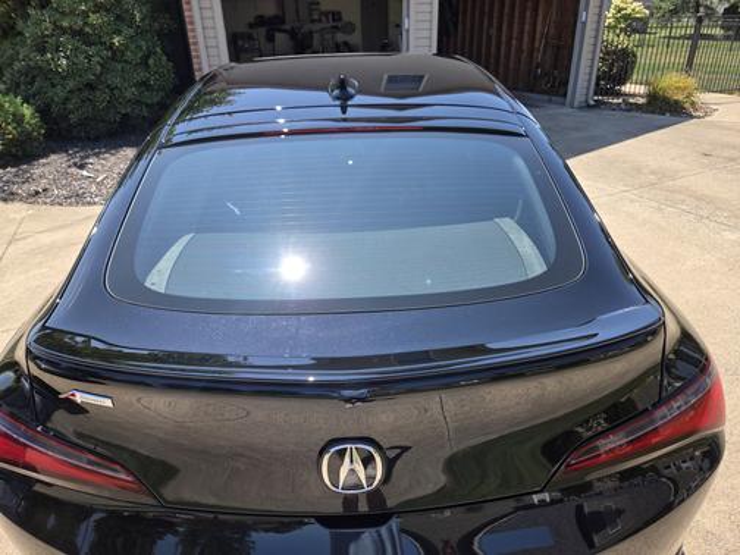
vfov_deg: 58.9
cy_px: 278
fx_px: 492
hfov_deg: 73.9
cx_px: 370
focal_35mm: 23
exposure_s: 1/2503
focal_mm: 5.4
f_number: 1.8
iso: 80
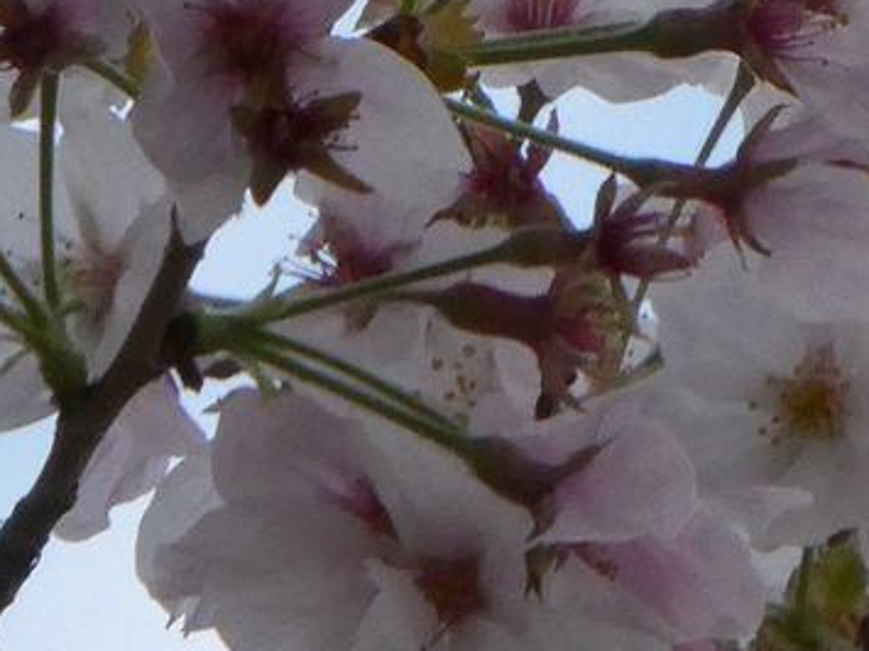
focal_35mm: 841
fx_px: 21105
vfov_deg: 1.8
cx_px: 340
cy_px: -64
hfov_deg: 2.4
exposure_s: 1/100
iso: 250
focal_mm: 66.8
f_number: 6
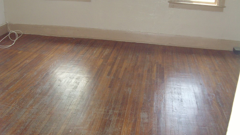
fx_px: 274
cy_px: 64
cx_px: 119
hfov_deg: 47.4
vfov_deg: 27.7
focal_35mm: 43
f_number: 3.5
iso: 200
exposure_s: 1/45
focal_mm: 6.6
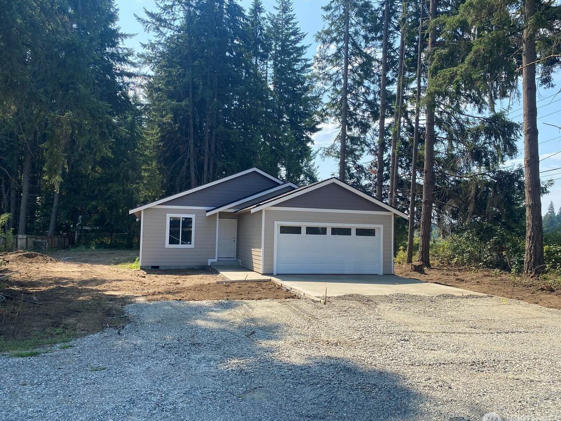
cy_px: 218
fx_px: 437
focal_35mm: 27
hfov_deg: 65.3
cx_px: 285
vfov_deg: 51.3
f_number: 1.8
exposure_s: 1/1053
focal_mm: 4.25
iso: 32
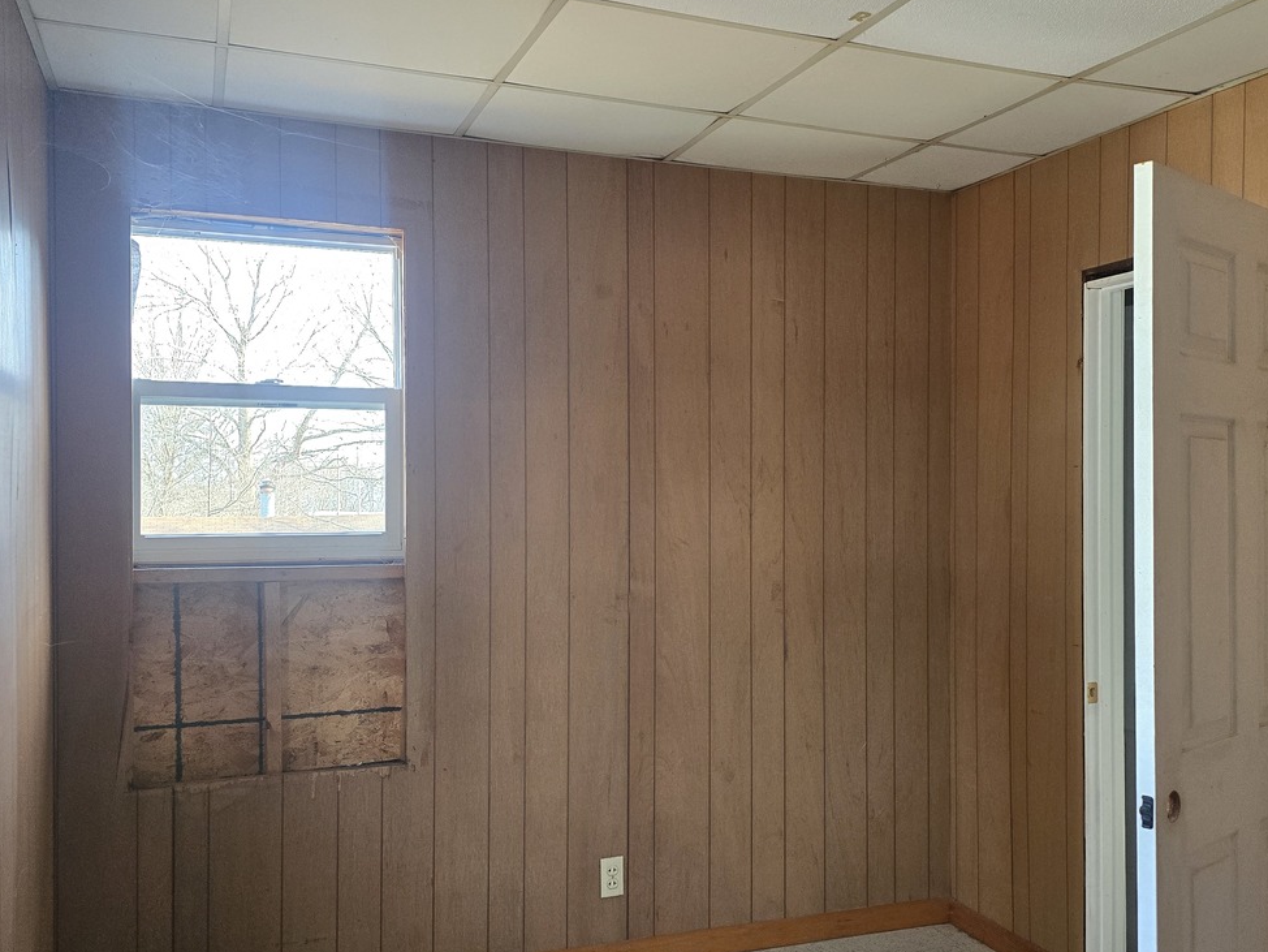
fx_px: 1246
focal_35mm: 34
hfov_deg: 53.7
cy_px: 527
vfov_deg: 41.8
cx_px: 734
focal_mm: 6.3
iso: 160
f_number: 1.7
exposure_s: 1/120
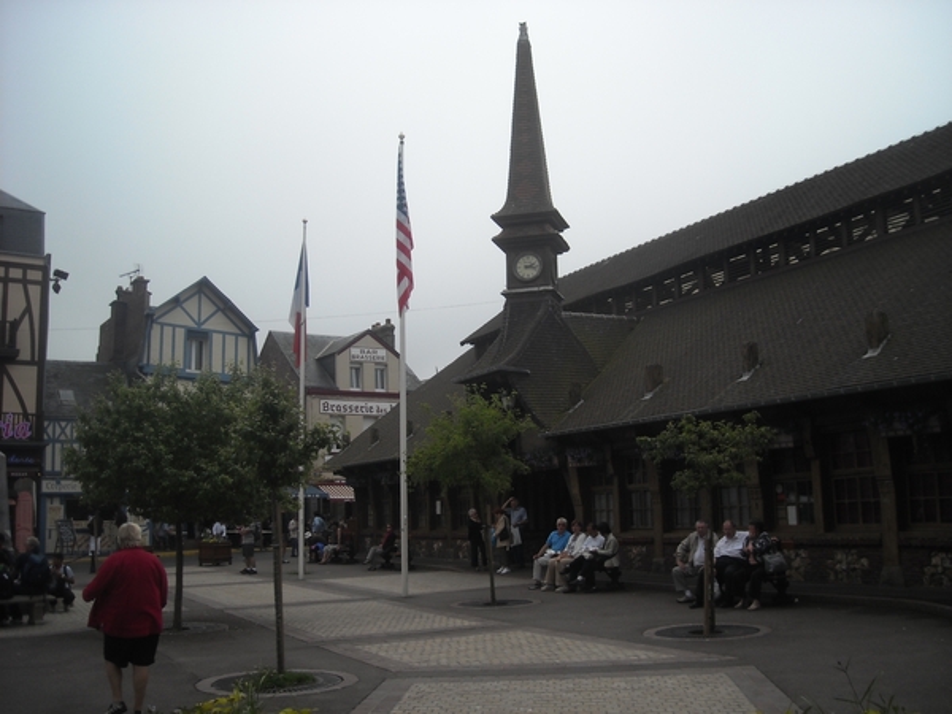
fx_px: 963
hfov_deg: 52.6
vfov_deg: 40.7
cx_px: 476
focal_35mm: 35
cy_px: 357
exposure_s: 1/593
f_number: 5.6
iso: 64
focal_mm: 5.7
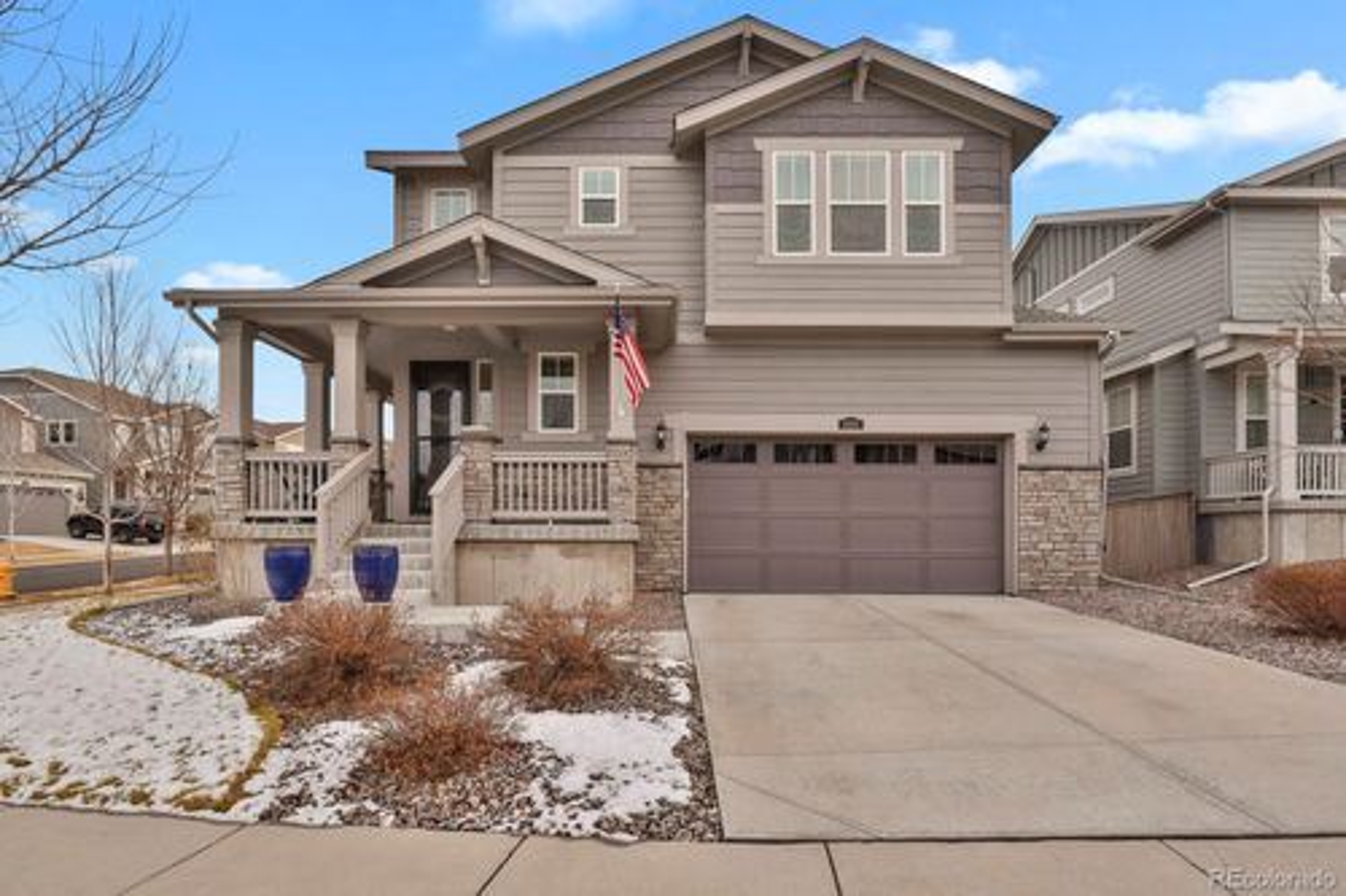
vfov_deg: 70.4
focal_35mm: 17
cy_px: 448
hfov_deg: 93.3
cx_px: 673
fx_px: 635
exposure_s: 1/20
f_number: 8
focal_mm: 17
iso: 160
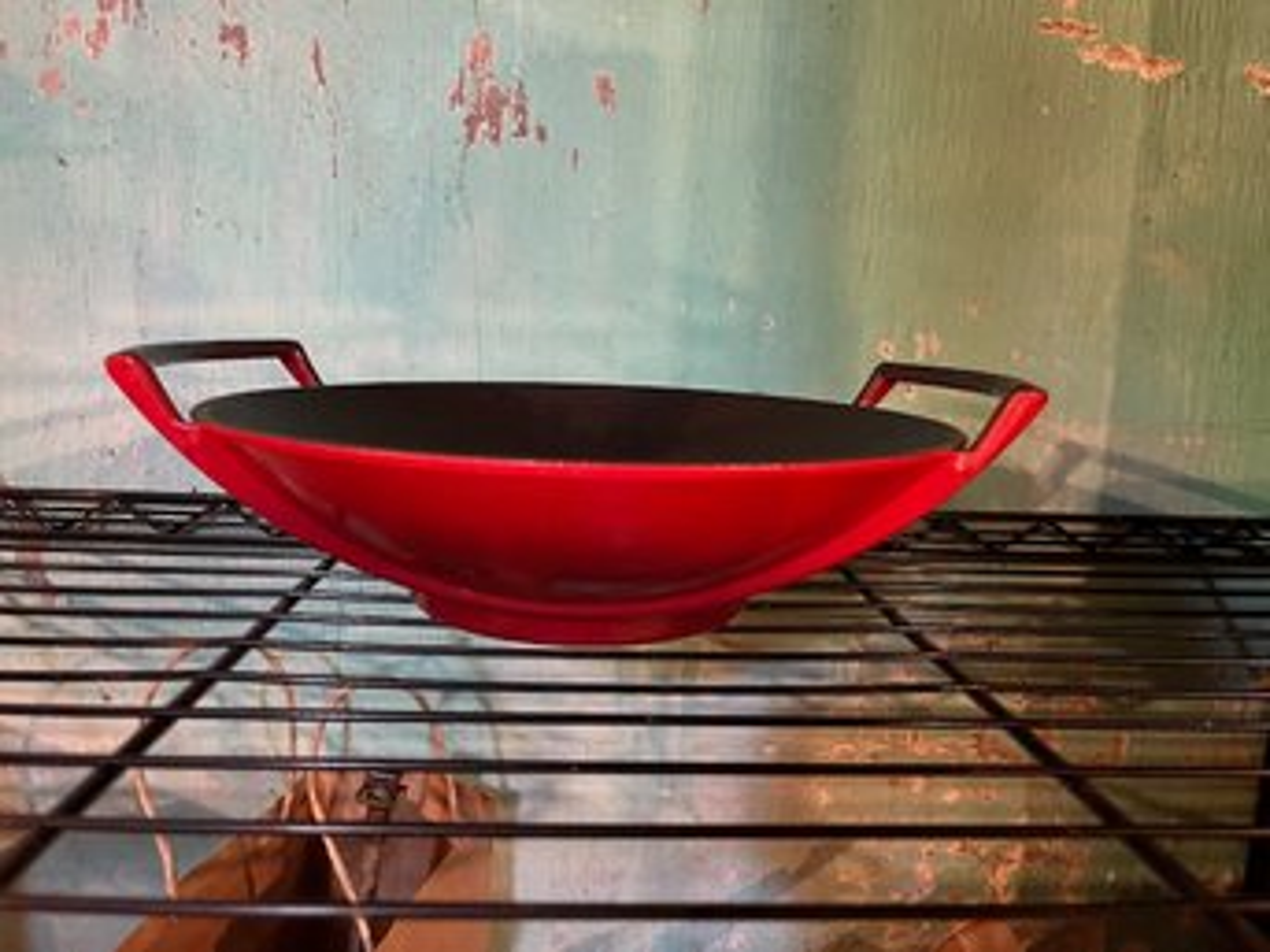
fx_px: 954
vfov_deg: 53.0
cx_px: 635
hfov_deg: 67.3
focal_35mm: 26
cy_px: 476
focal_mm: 5.1
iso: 640
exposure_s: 1/30
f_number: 1.6
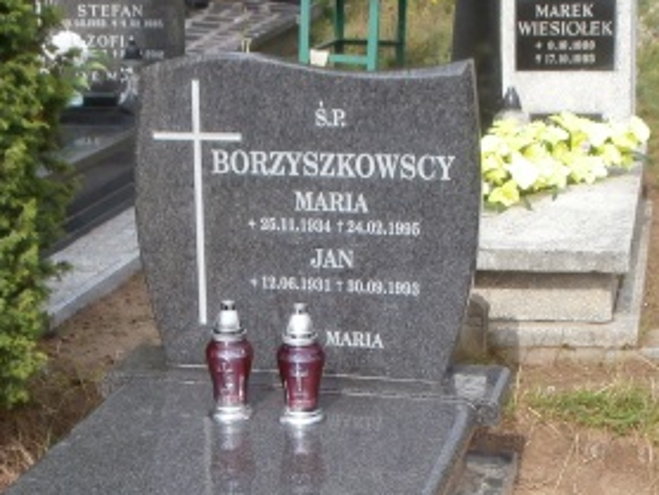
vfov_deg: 20.6
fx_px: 1315
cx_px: 265
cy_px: 502
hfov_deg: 28.1
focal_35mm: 69
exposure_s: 1/100
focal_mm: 5.36
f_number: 8.9
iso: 100
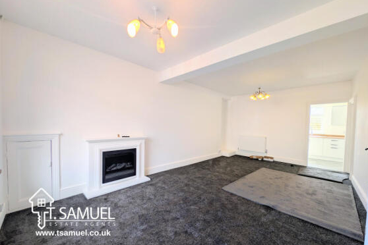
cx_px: 186
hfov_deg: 108.3
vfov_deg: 85.3
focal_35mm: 13
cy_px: 130
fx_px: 133
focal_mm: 2.23
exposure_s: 1/104
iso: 41
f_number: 1.95
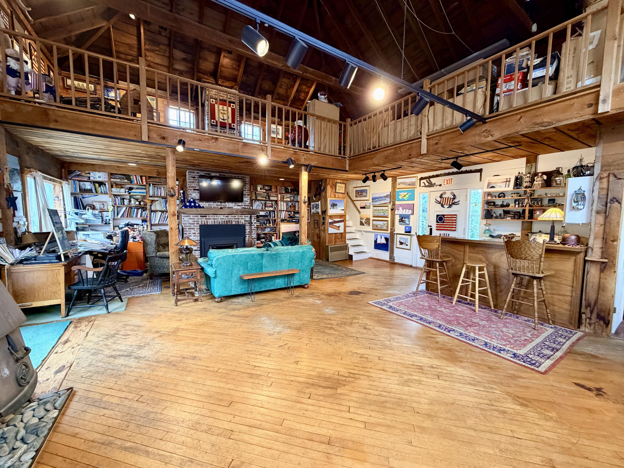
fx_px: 252
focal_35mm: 14
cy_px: 234
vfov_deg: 85.7
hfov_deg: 102.1
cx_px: 312
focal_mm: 2.22
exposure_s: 1/60
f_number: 2.2
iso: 400
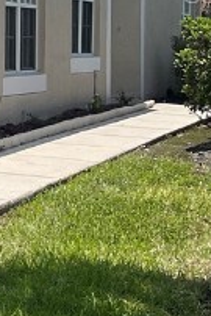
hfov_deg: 8.2
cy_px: -9
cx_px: -469
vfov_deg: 14.7
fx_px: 1202
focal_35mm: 137
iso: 50
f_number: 1.6
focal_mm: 5.1
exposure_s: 1/5376
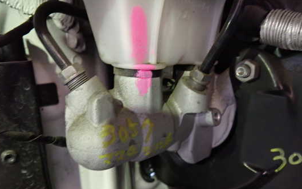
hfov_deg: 62.9
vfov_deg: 41.6
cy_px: 114
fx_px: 247
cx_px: 154
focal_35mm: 30
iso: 800
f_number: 2
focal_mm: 4.5
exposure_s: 1/25
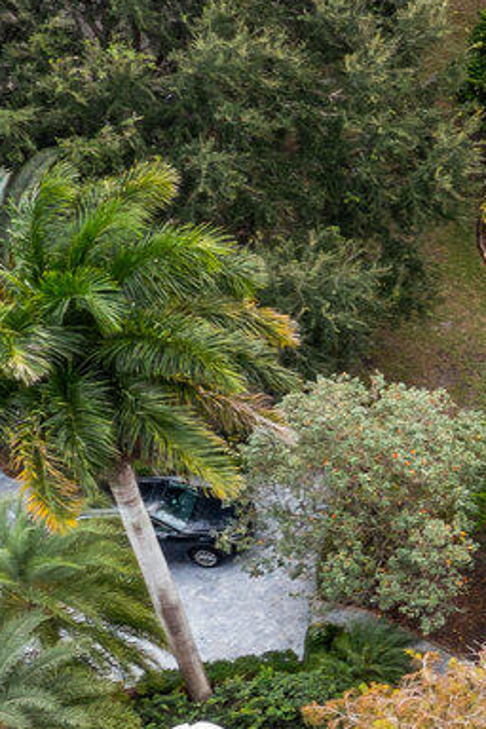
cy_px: 417
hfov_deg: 8.7
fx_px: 2835
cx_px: 1268
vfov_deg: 14.6
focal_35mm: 140
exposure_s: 1/120
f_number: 4.5
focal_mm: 10.26
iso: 100
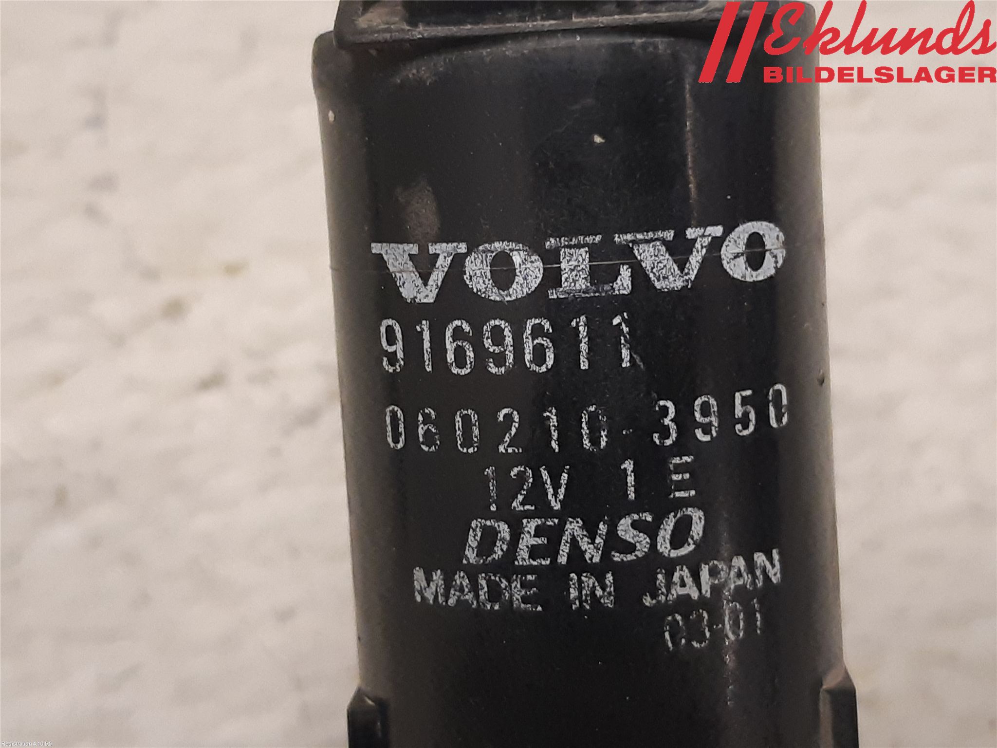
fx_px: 749
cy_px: 374
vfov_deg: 53.1
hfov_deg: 67.3
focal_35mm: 26
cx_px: 498
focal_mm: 3.93
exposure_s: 1/50
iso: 160
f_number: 1.7
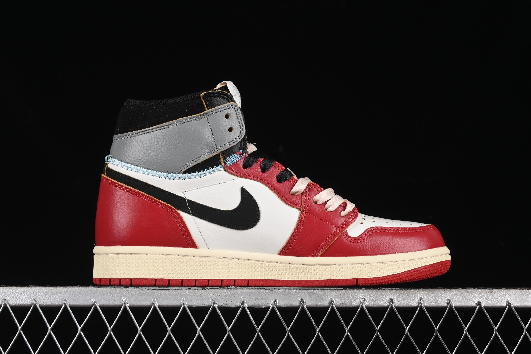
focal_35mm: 75
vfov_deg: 18.2
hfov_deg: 27.0
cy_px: 177
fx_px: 1106
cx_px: 266
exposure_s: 1/80
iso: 160
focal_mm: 50
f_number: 8
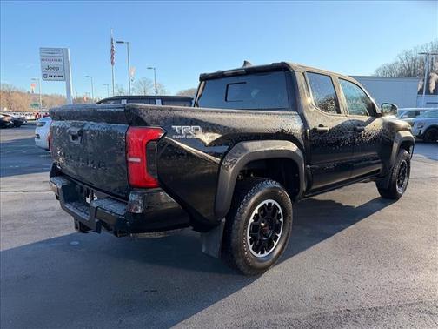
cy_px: 164
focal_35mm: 24
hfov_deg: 71.6
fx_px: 304
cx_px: 219
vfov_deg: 56.8
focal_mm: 6.76
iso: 100
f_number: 1.78
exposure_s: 1/1618
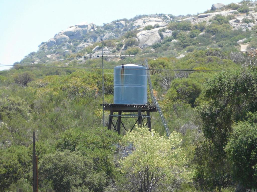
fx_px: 2495
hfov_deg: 5.9
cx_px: 128
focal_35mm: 336
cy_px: 96
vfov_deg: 4.4
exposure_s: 1/640
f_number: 5.8
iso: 400
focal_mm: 59.7
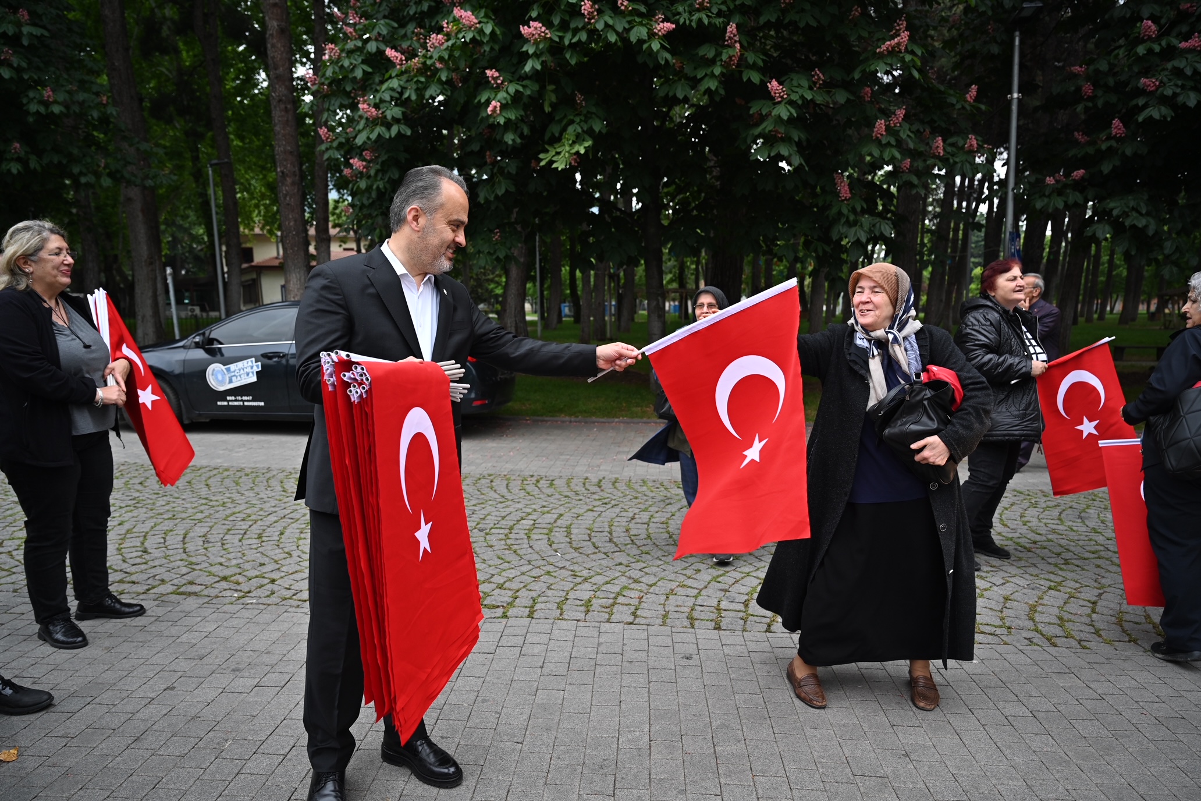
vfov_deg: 53.1
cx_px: 600
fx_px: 801
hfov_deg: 73.7
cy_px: 400
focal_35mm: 24
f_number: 3.5
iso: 200
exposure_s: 1/250
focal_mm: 24
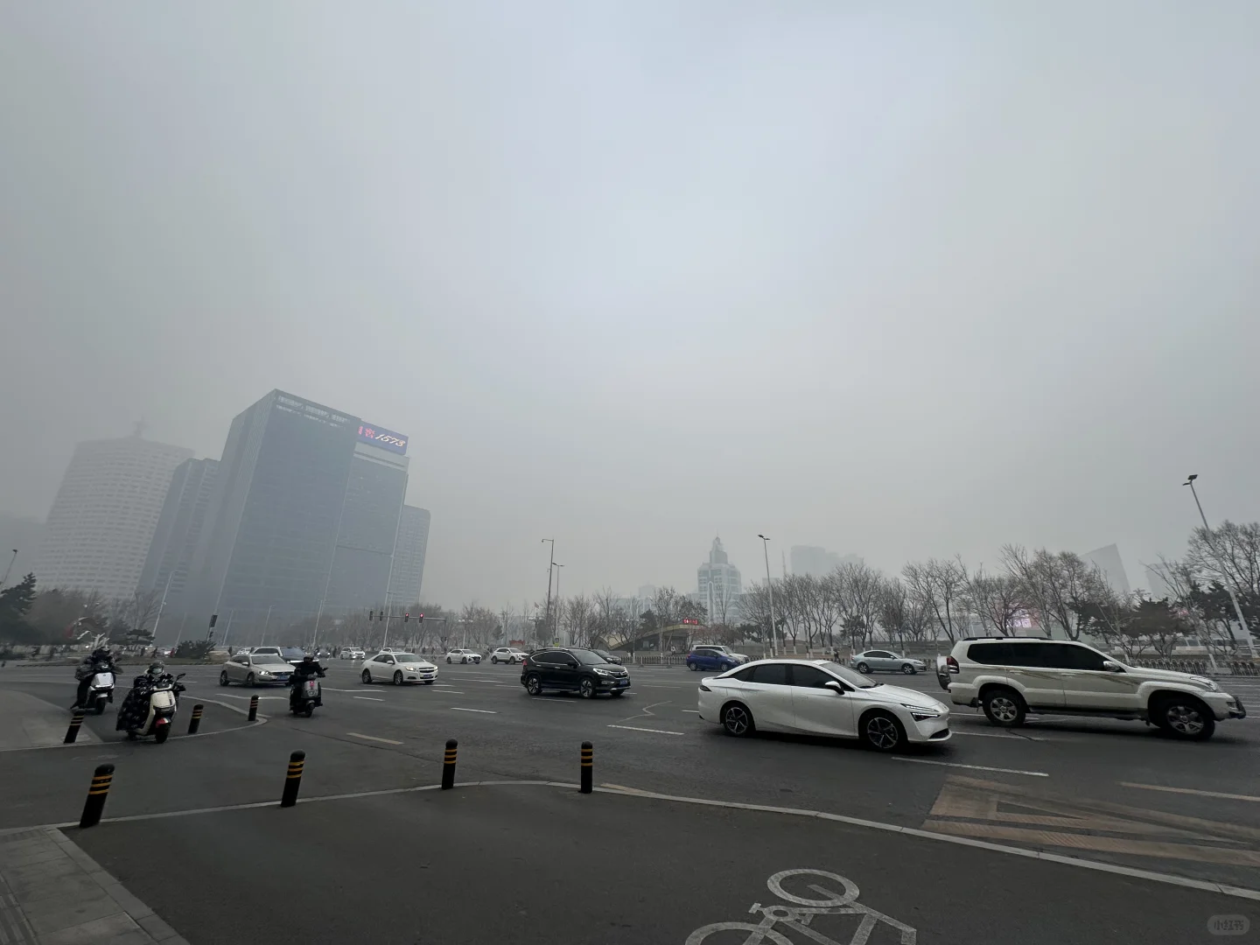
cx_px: 630
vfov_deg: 85.7
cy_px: 472
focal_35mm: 14
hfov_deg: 102.1
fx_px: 510
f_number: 2.2
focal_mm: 2.22
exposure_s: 1/430
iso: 40
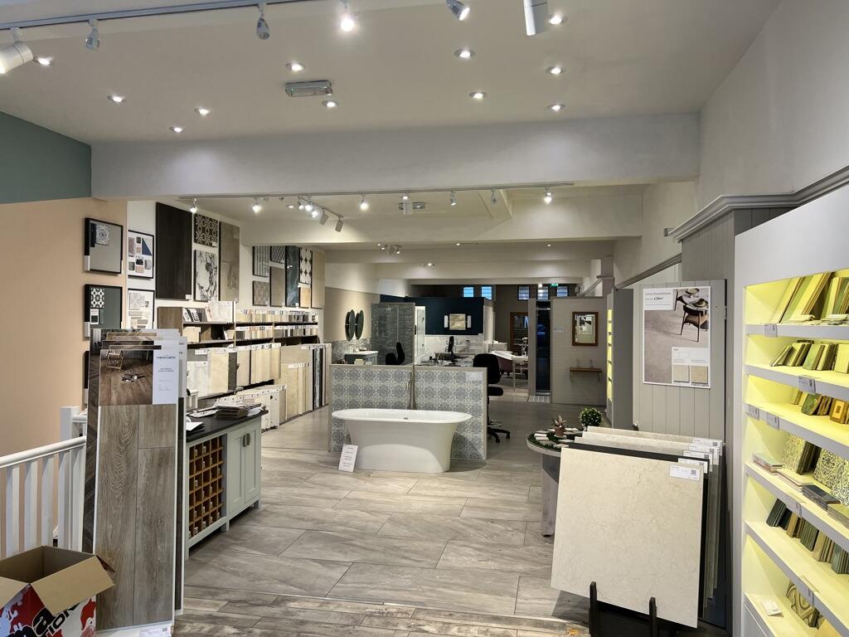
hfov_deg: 67.3
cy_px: 318
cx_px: 424
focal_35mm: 26
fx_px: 638
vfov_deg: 53.1
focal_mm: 5.7
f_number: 1.5
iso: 80
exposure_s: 1/100
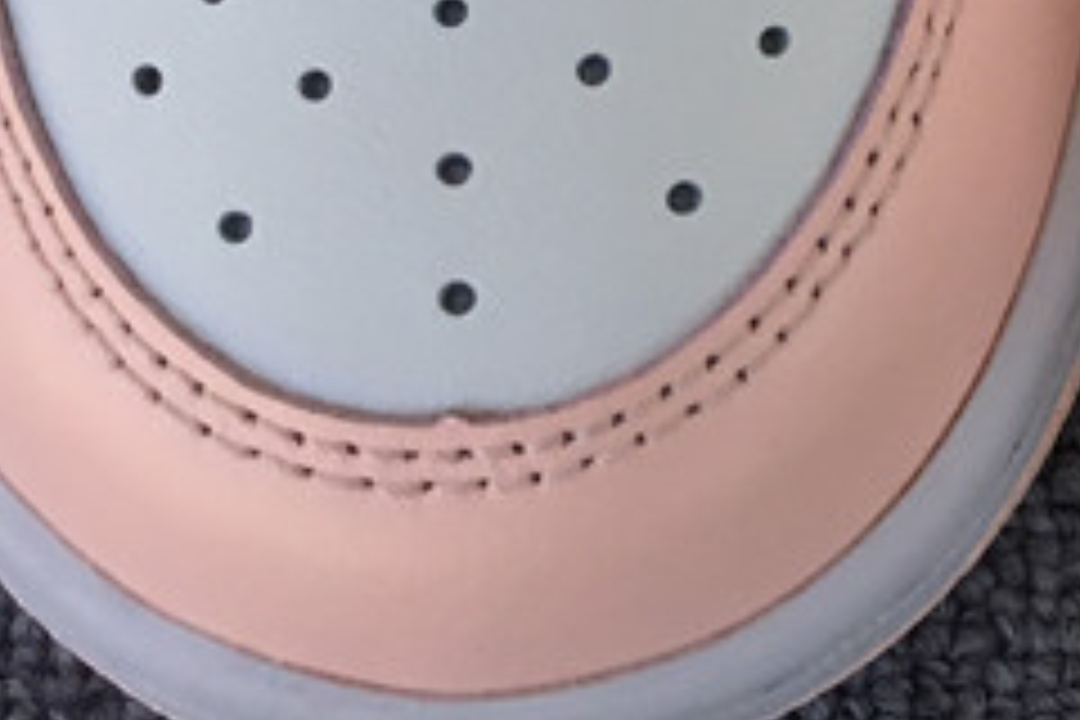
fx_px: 3630
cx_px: 1089
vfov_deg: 10.6
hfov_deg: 16.6
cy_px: -565
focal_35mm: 121
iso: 25
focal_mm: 3.3
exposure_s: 1/356
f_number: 2.4
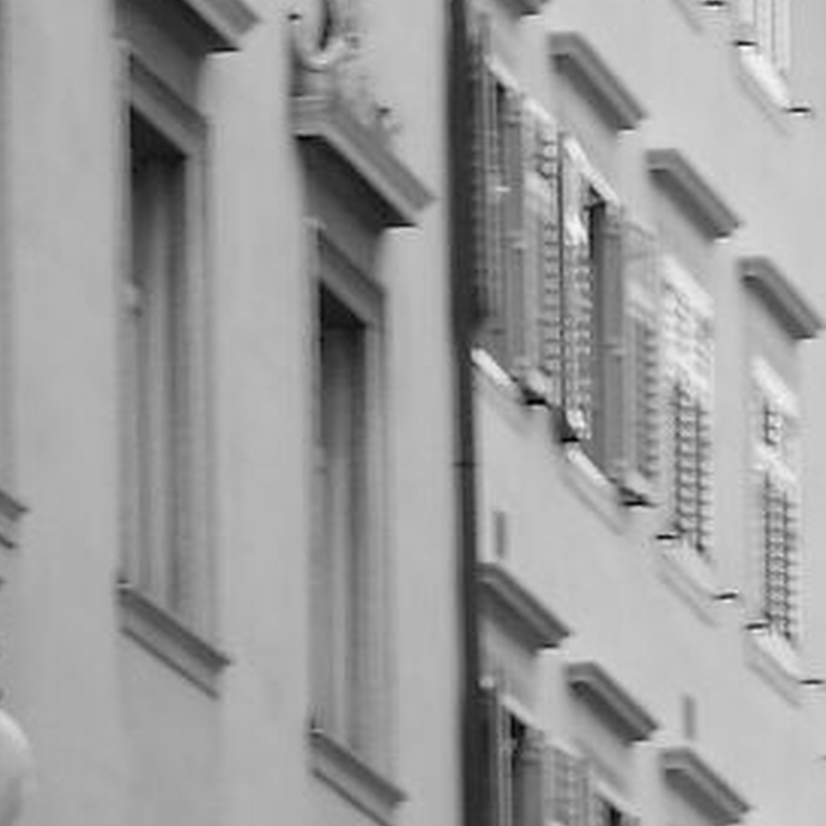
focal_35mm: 396
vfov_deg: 4.2
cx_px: 908
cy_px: 2859
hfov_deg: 4.4
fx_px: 10691
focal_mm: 35
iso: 800
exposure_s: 1/125
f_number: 5.6
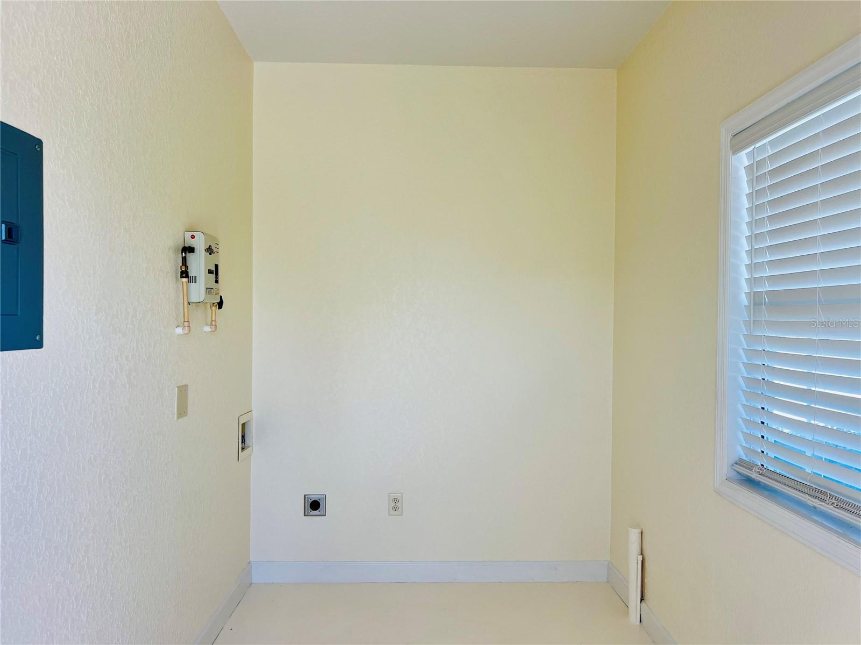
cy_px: 322
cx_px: 430
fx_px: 647
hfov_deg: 67.3
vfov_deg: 53.1
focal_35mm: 26
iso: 50
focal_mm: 5.7
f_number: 1.5
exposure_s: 1/427
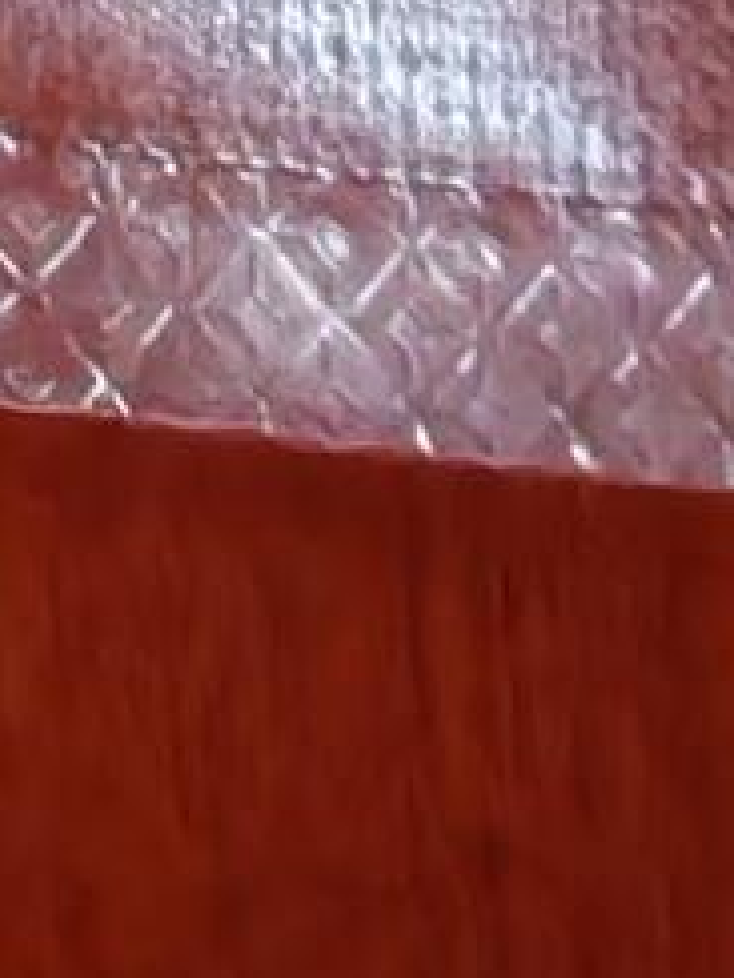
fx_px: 5428
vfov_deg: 8.7
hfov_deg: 7.2
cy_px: -1868
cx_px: -1147
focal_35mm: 192
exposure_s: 1/50
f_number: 2.2
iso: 125
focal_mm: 1.96
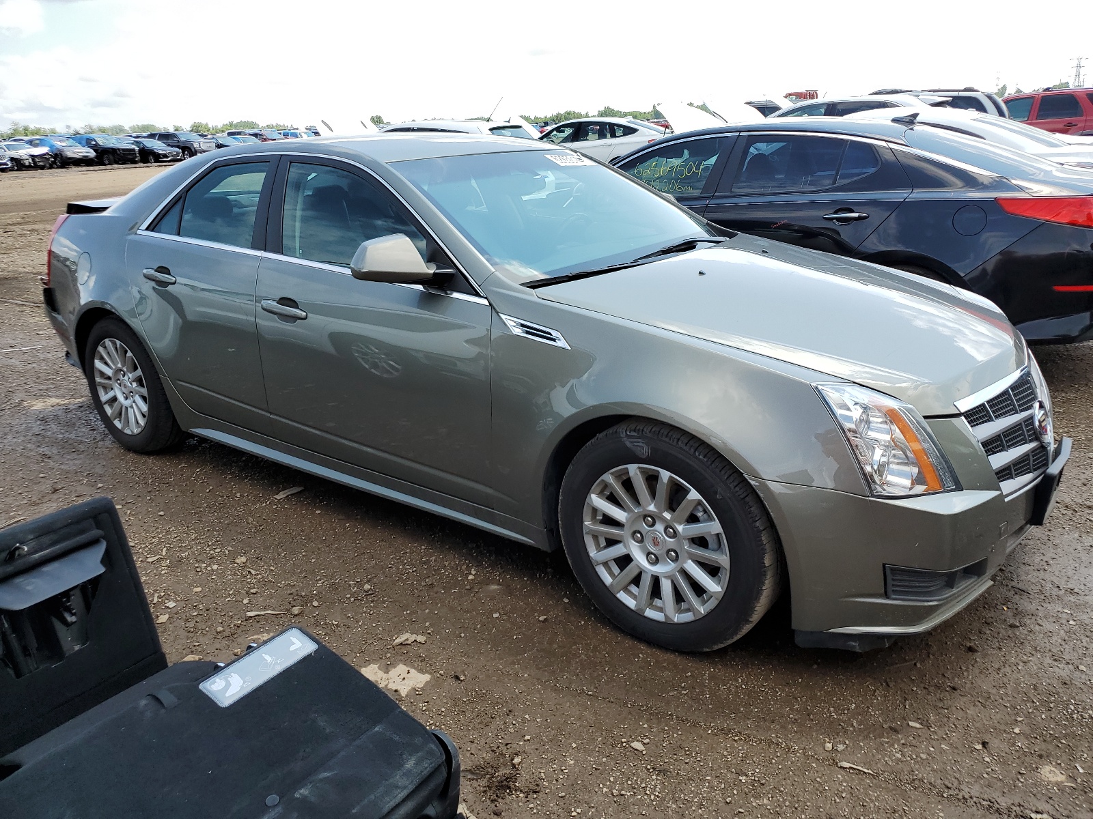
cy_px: 410
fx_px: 821
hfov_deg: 67.3
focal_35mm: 26
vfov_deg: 53.1
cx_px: 546
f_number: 1.5
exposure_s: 1/1429
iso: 50
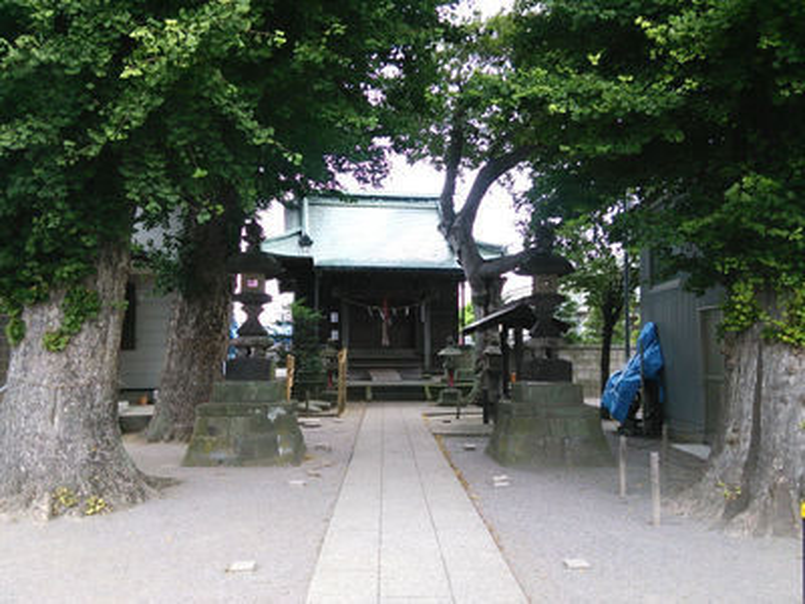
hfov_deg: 60.0
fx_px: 698
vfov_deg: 46.8
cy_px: 302
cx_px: 402
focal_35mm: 30
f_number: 1.94
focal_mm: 4.06
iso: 64
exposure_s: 1/120
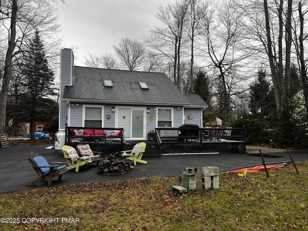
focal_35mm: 26
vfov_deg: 53.1
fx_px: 231
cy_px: 116
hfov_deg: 67.3
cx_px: 154
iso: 40
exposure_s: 1/192
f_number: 1.5
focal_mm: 5.7
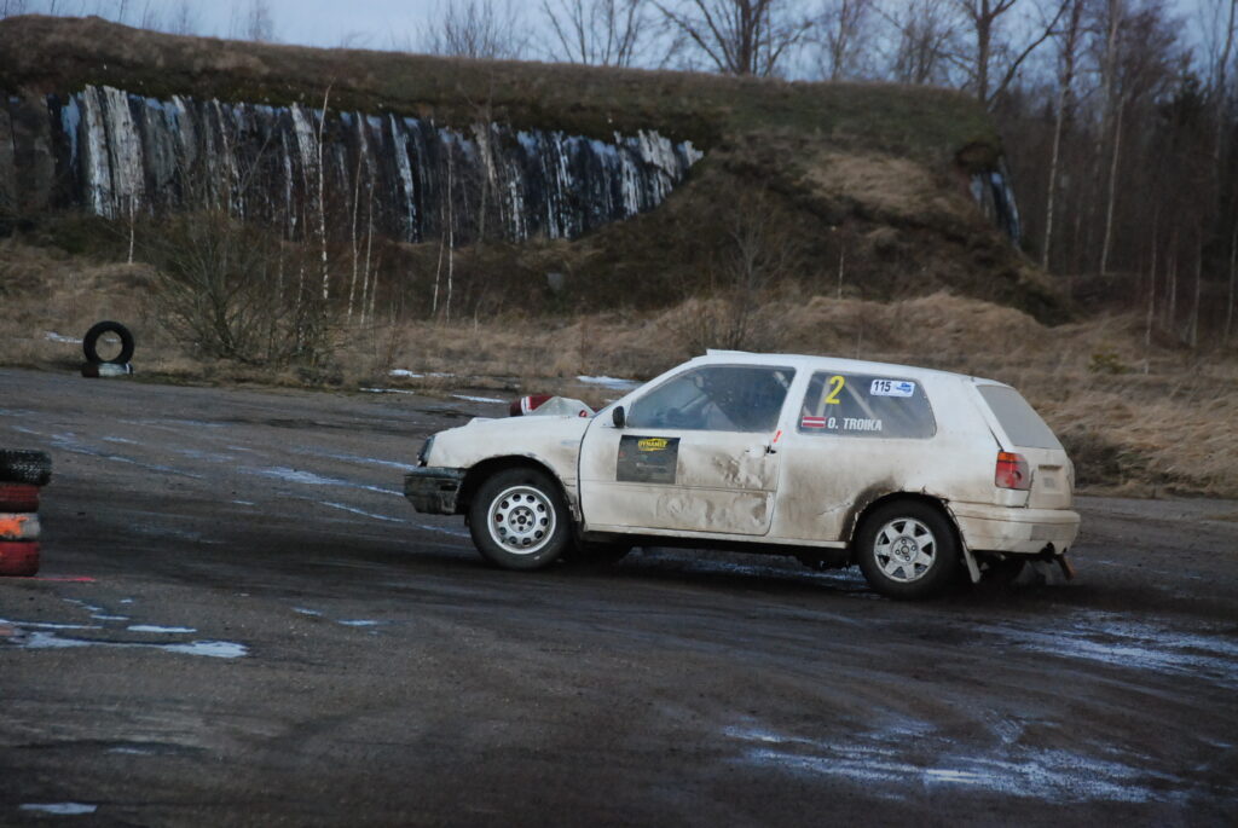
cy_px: 414
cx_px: 619
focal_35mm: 232
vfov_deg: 5.9
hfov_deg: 8.8
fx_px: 8003
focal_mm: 155
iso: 1600
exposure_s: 1/2500
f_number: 6.3
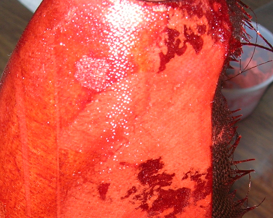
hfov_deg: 20.1
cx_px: 105
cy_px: 187
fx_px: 768
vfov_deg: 16.0
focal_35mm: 95
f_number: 4.8
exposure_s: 1/60.1
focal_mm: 7.8
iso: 64
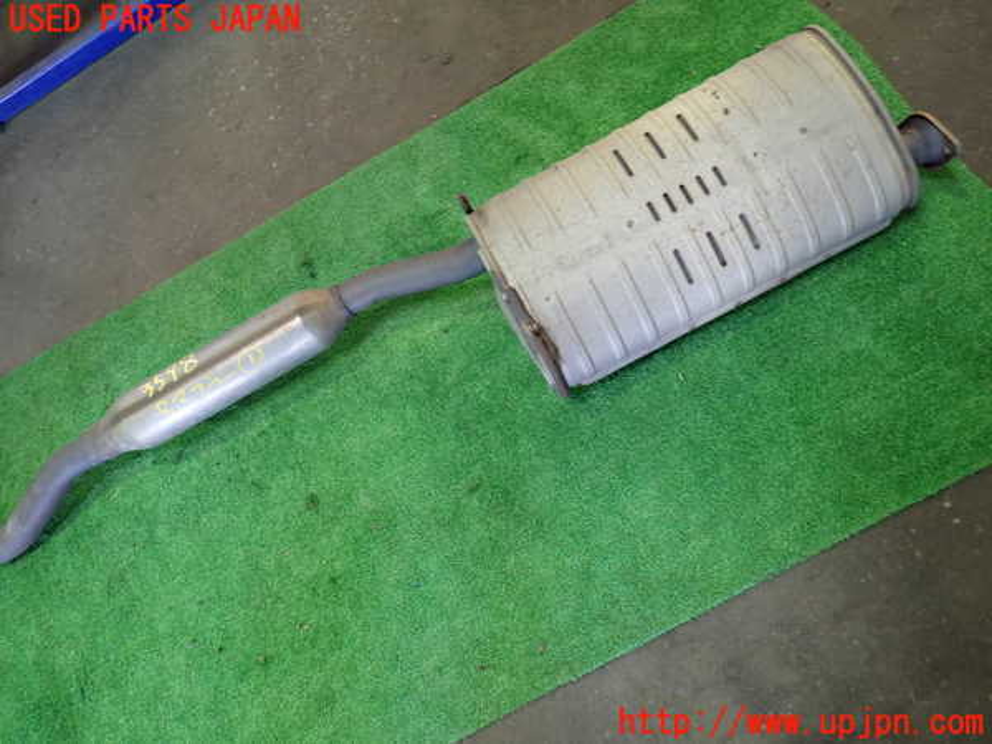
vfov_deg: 54.9
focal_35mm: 25
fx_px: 716
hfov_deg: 69.4
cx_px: 496
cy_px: 372
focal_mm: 4.5
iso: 320
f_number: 2
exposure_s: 1/30
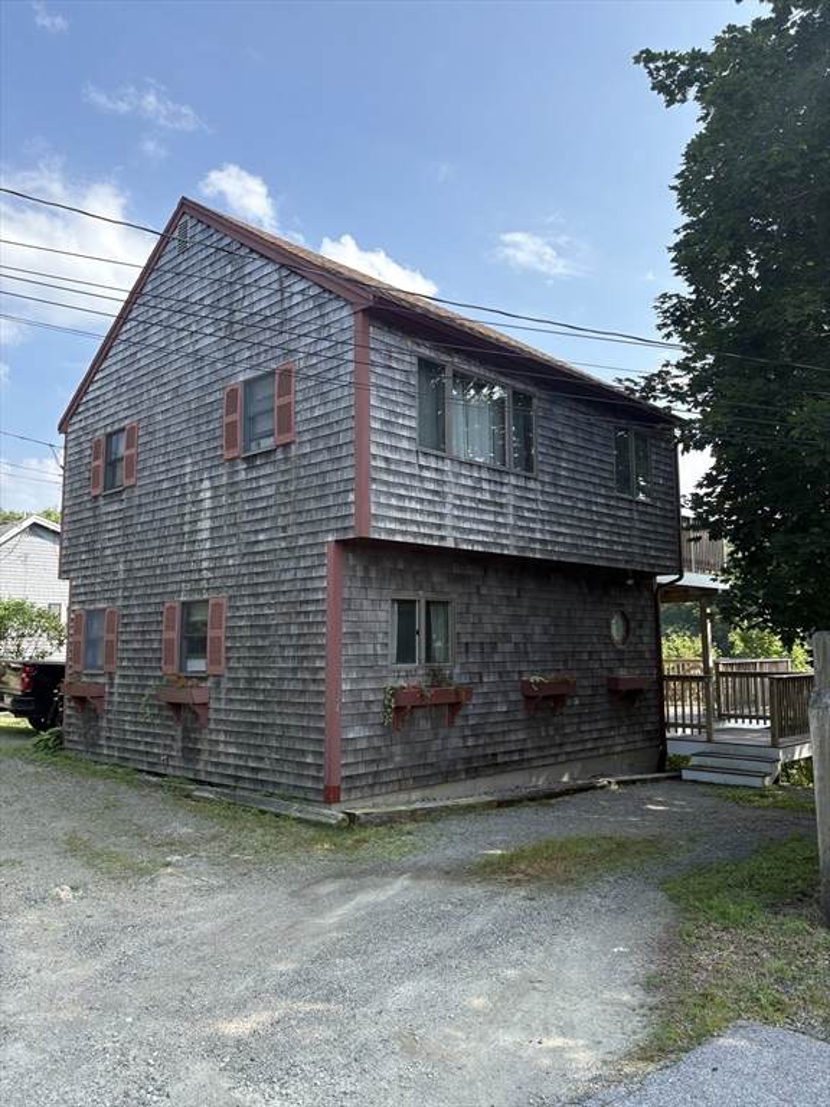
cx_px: 415
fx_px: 831
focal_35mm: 26
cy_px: 554
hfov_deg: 53.1
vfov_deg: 67.3
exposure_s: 1/1517
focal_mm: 5.96
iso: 50
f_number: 1.6
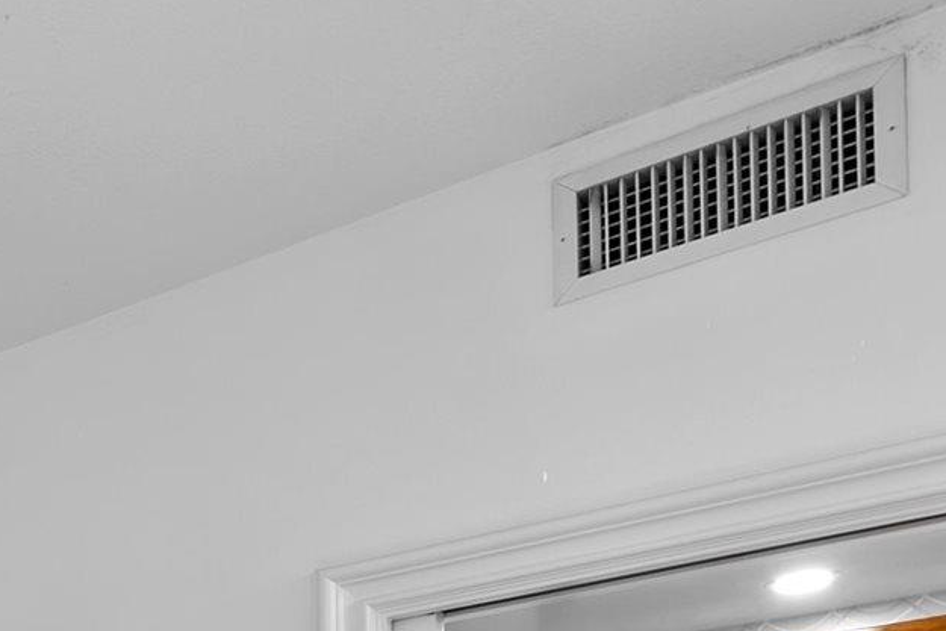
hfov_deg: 23.6
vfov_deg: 18.5
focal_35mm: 59
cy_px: 1105
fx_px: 1551
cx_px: -615
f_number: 6.3
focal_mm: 12
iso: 125
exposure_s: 1/1.67
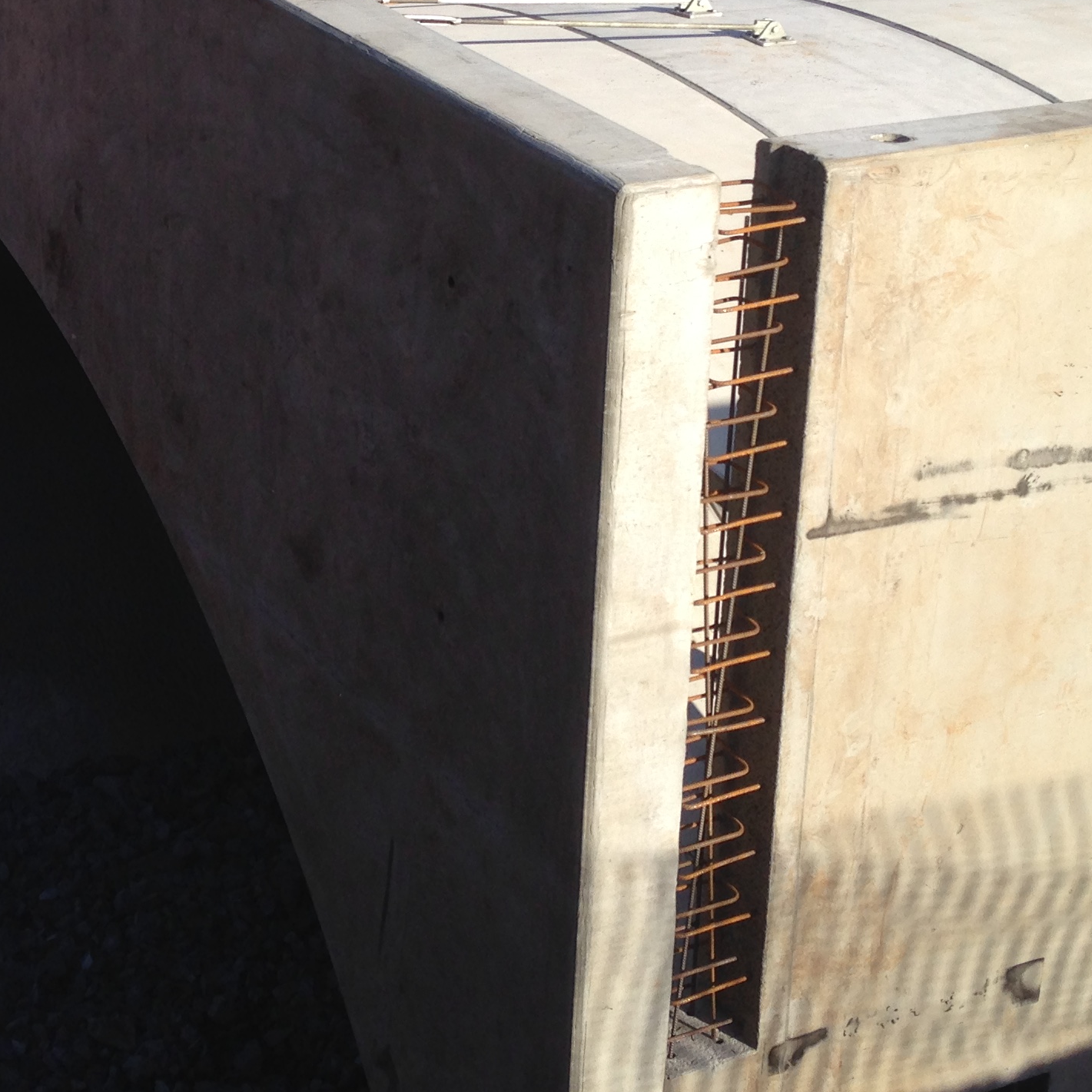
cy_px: 331
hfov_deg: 25.5
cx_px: 287
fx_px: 2391
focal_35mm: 67
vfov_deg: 25.5
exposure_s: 1/1153
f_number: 2.4
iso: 50
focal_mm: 4.12
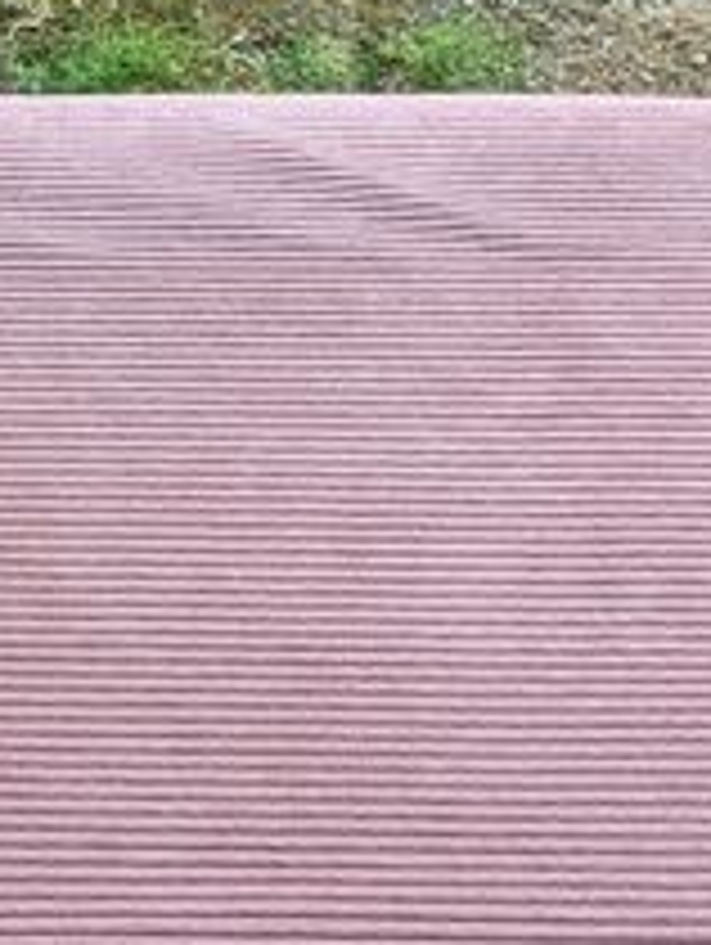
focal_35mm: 119
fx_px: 3252
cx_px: -164
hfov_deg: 12.2
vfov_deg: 16.5
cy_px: 387
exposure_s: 1/204
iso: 36
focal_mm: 5.43
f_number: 1.89
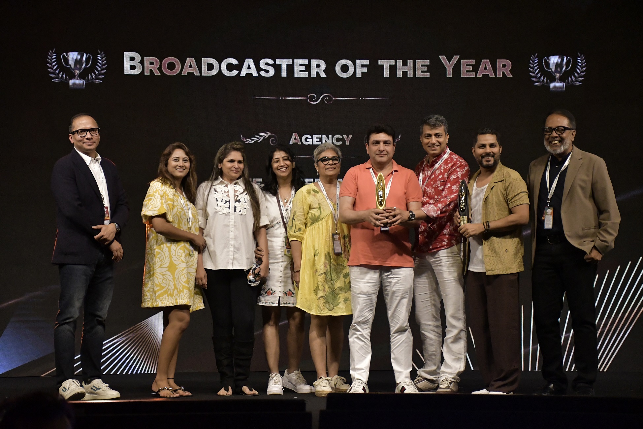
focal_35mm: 78
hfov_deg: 26.0
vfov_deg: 17.5
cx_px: 322
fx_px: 1393
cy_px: 214
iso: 4000
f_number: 4.8
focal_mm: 52
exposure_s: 1/640
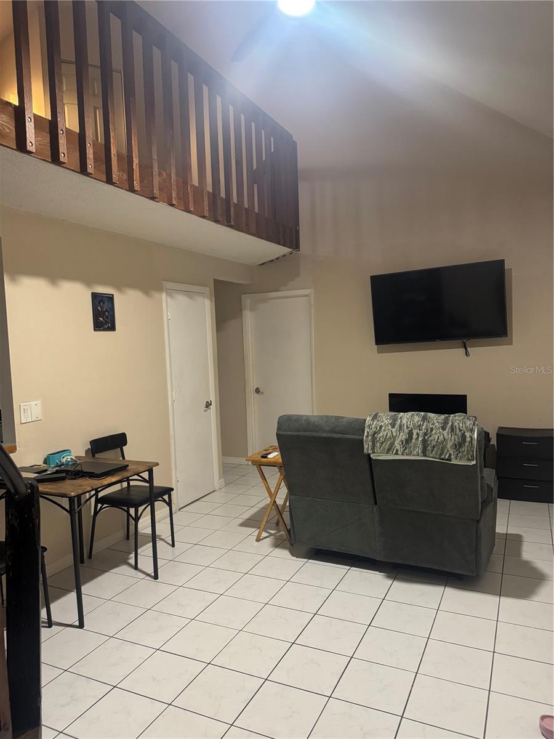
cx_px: 277
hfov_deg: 56.8
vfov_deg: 71.6
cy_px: 370
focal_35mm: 24
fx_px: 512
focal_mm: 6.76
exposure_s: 1/60
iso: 500
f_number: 1.78
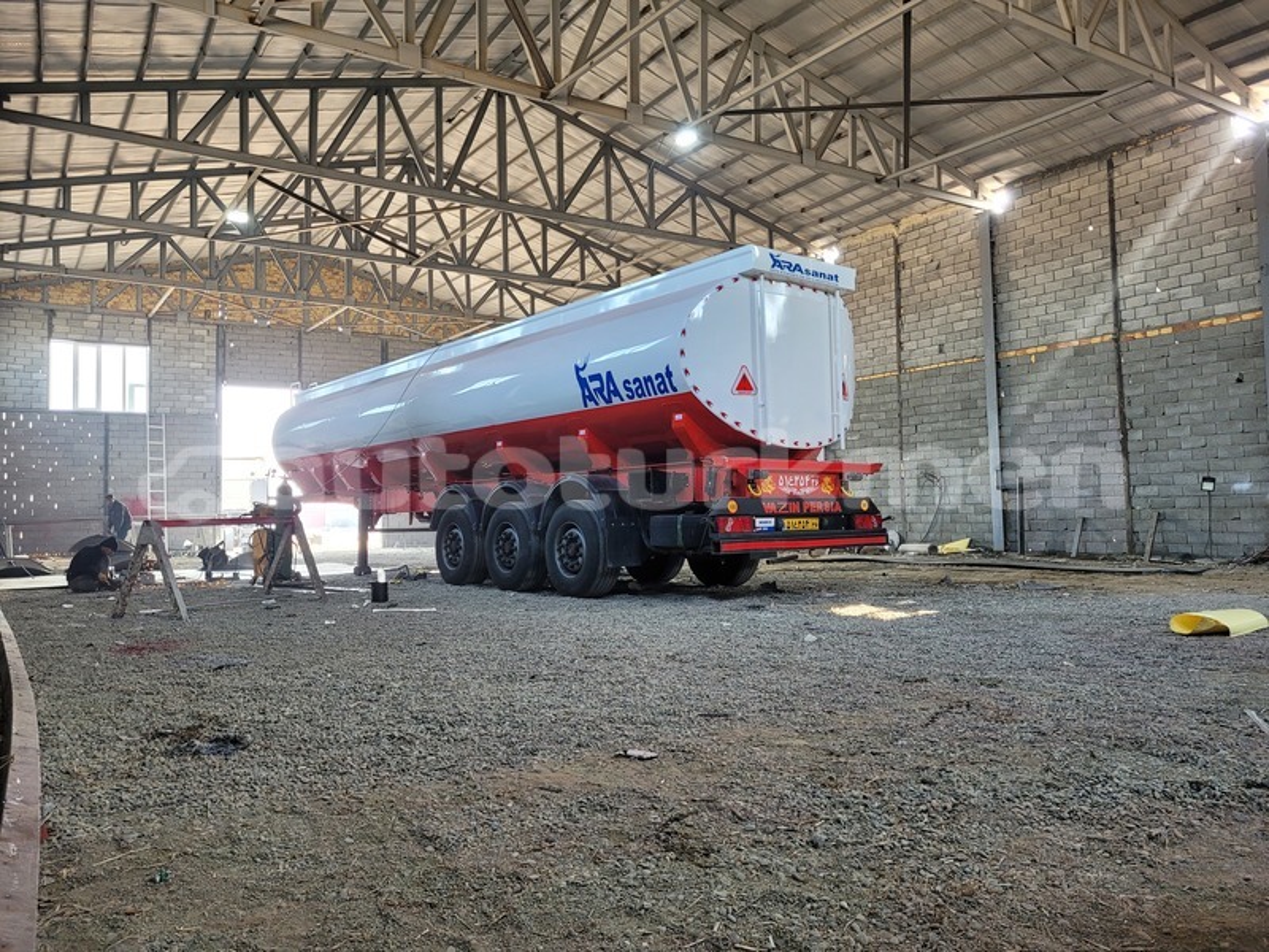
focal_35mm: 26
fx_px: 953
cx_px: 634
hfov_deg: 67.3
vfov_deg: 53.1
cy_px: 476
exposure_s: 1/100
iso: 160
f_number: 1.8
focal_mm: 5.4
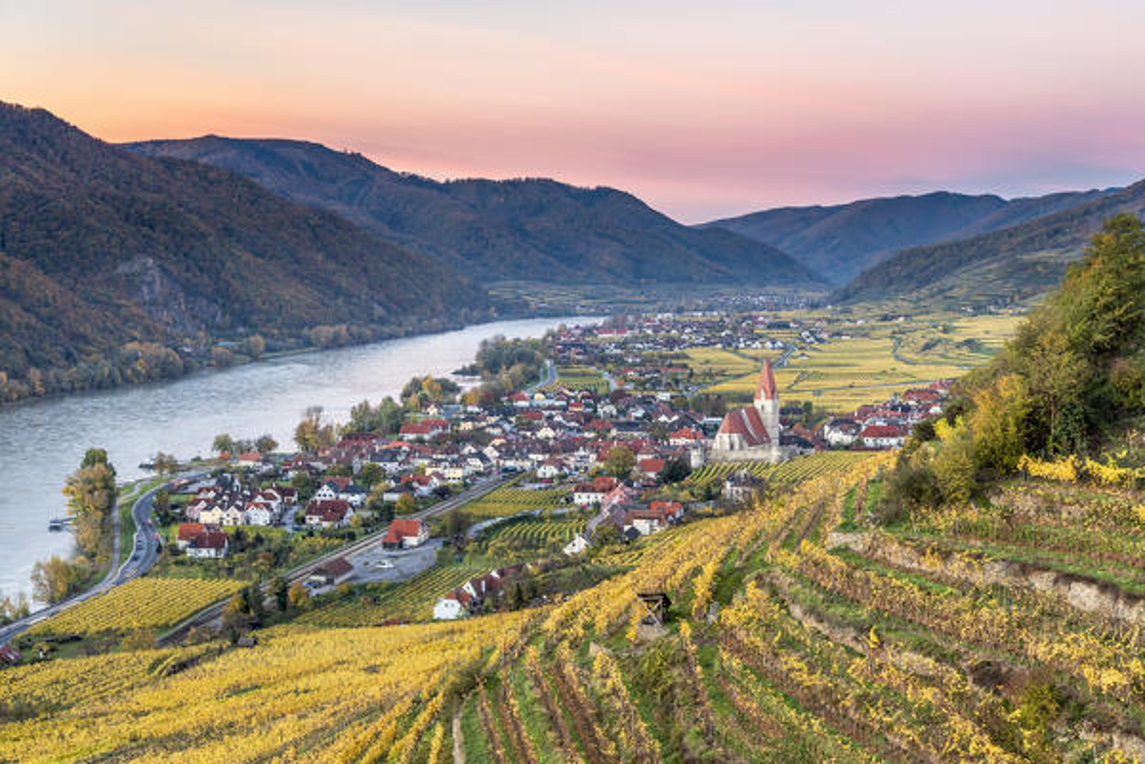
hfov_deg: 34.5
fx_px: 1845
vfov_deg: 23.4
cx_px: 572
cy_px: 382
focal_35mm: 58
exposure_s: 1/2.5
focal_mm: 58
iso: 100
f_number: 11
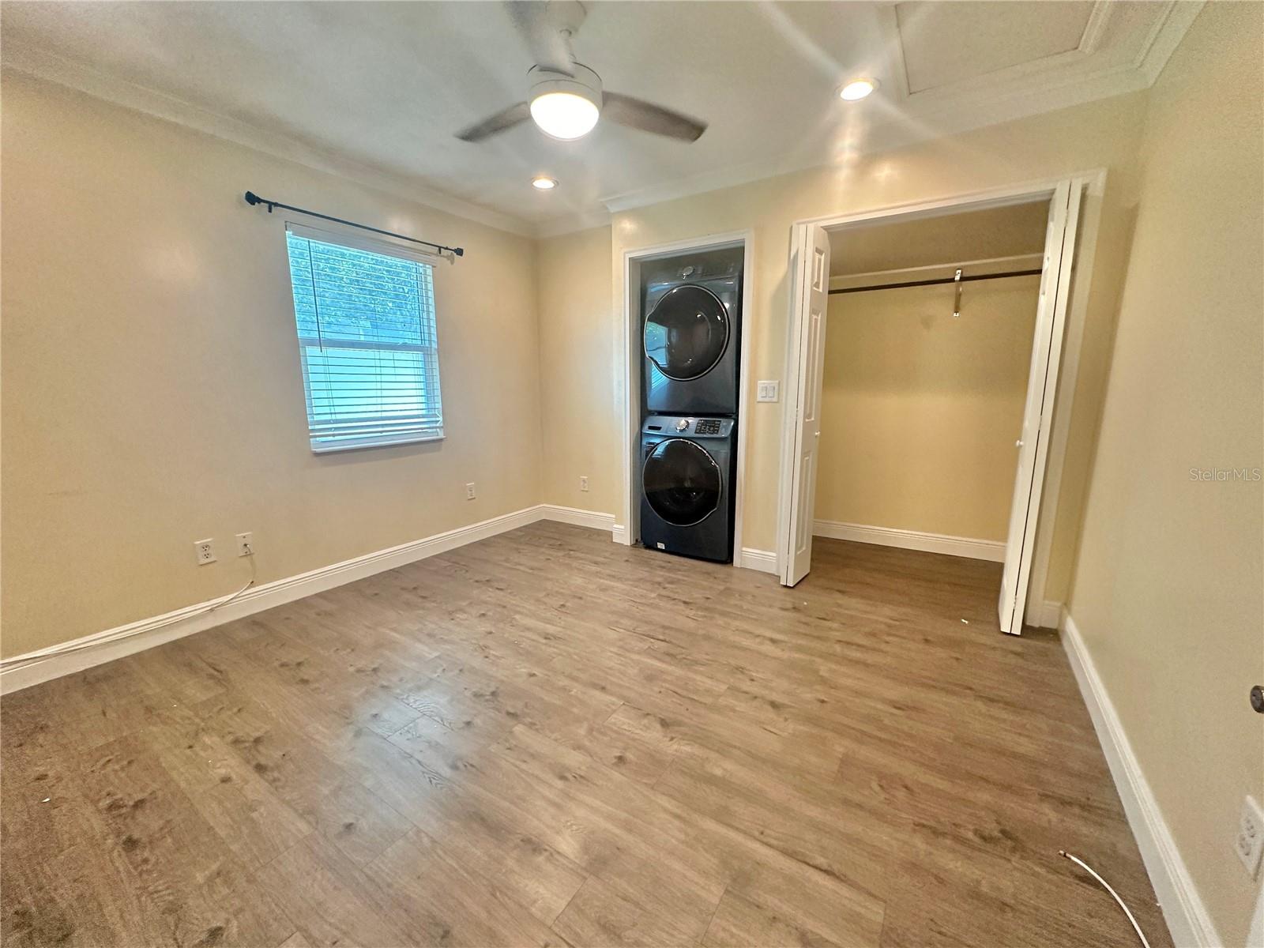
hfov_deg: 102.1
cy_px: 474
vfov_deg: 85.7
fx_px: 511
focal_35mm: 14
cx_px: 632
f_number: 2.2
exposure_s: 1/120
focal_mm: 2.22
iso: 320
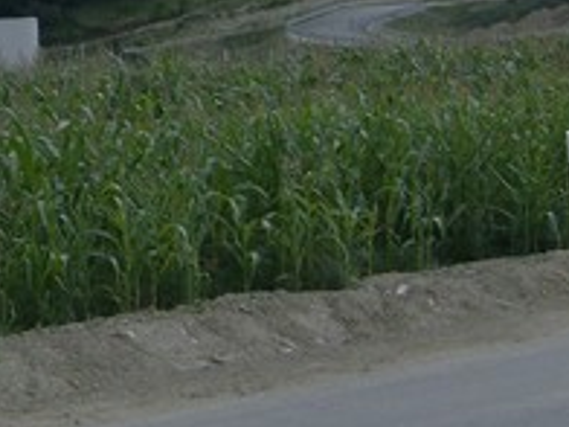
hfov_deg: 10.9
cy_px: -128
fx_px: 2893
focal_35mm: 176
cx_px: -237
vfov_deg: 8.3
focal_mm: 9.3
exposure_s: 1/707
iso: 100
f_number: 5.6
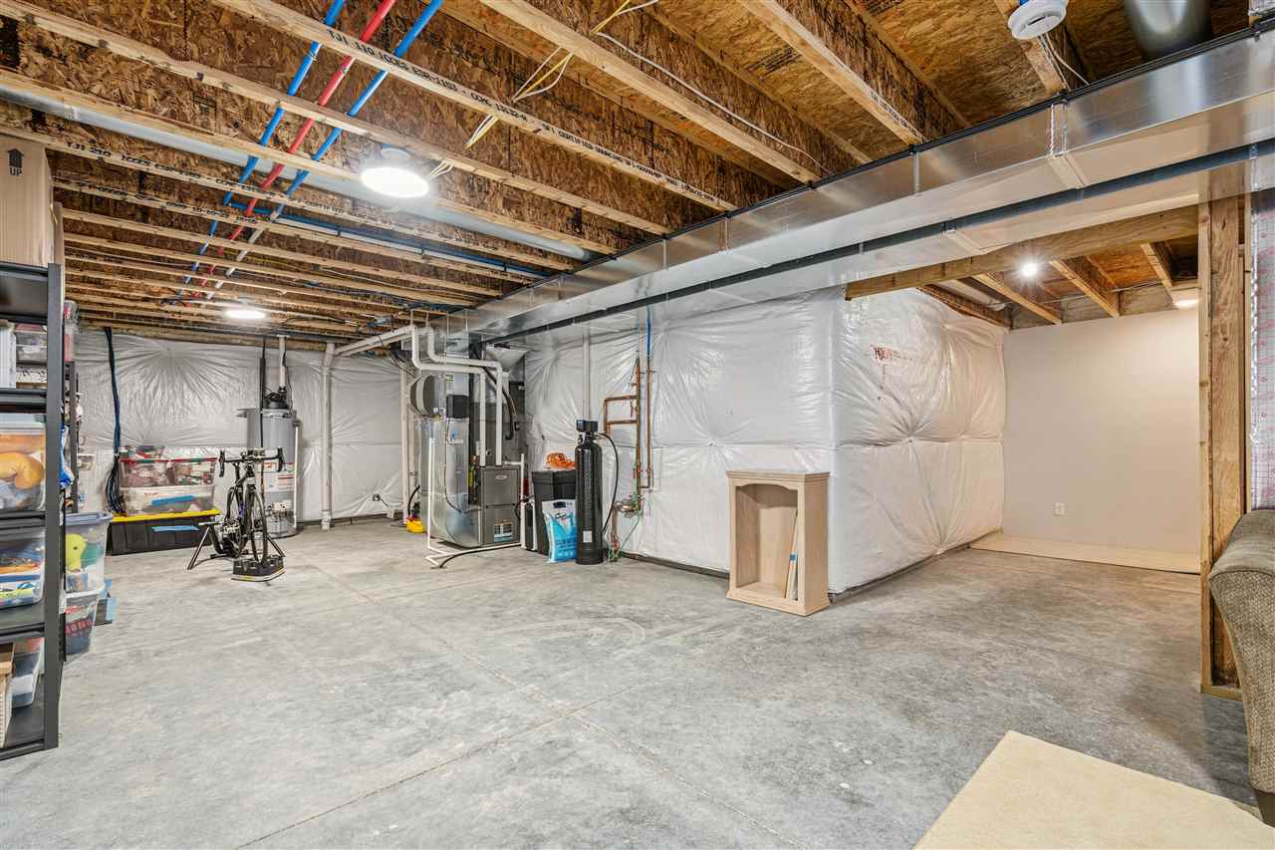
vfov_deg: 73.7
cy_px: 425
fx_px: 567
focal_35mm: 16
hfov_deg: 96.7
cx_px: 638
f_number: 8
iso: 400
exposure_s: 1/8
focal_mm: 16
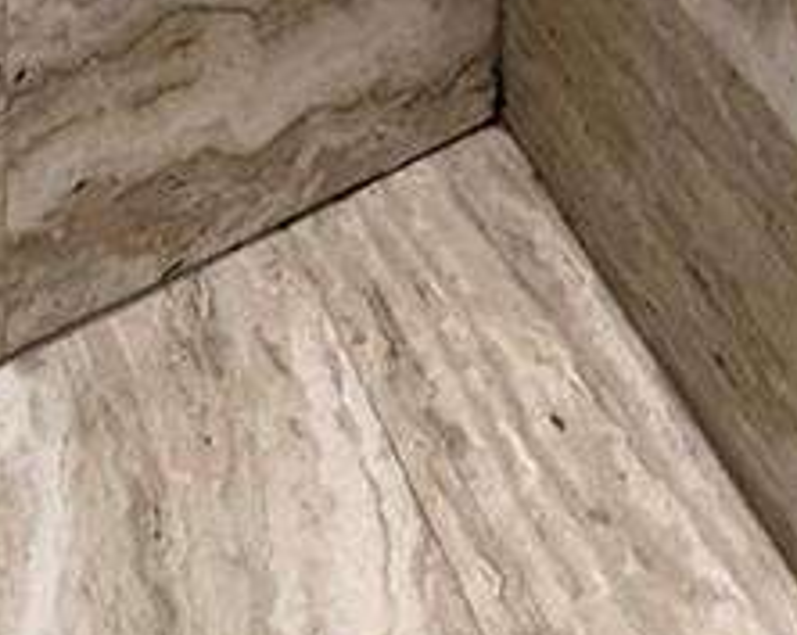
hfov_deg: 25.7
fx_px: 1743
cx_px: 452
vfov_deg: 11.3
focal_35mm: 74
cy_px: -1295
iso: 400
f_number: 2.2
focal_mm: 2.22
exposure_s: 1/60
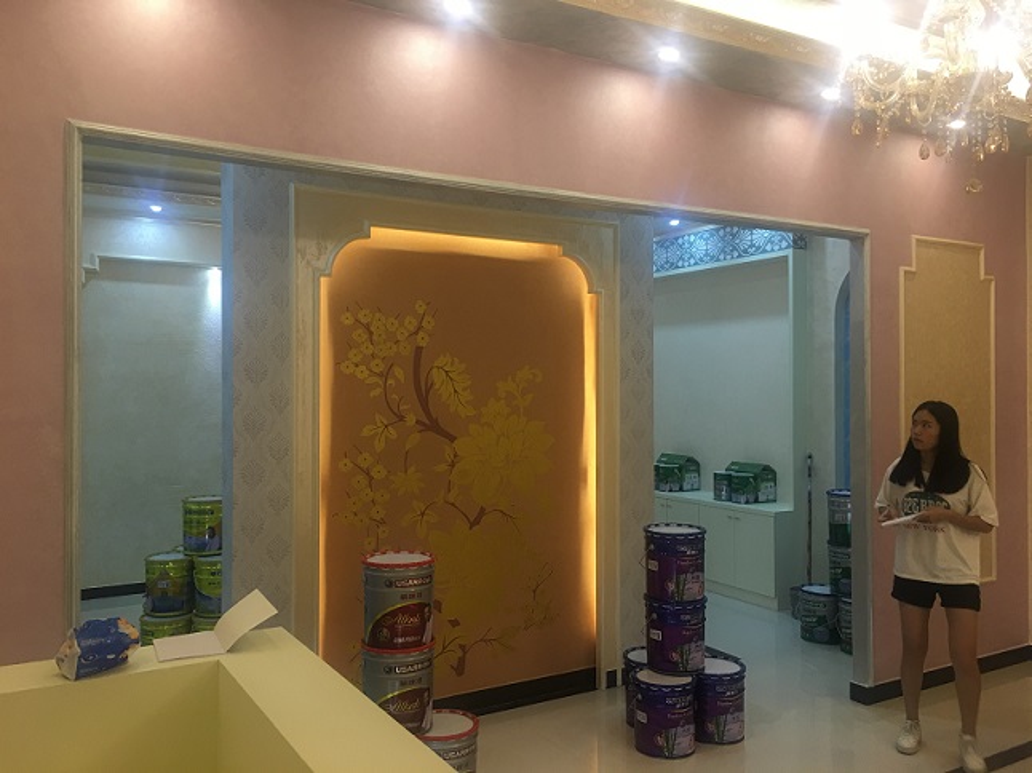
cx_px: 516
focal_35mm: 29
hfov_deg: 61.7
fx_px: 864
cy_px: 386
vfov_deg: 48.2
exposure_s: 1/17
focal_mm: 4.15
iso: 32
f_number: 2.2
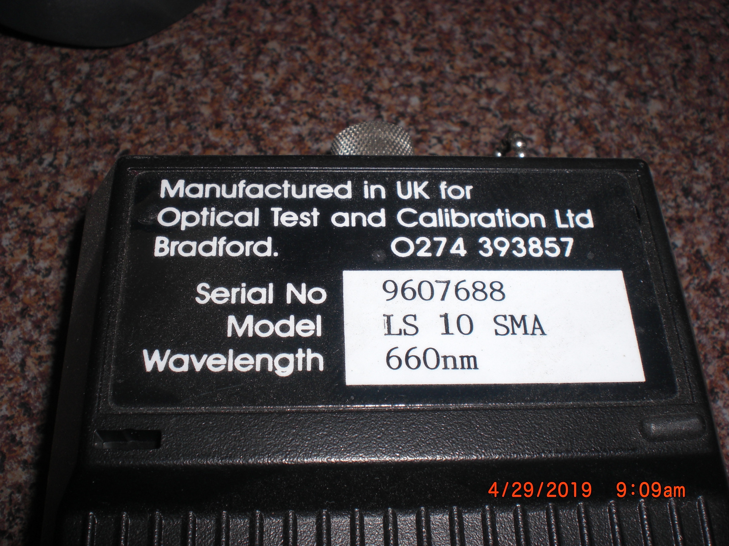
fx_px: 800
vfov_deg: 37.7
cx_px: 364
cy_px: 273
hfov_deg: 49.0
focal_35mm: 38
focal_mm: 6.3
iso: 64
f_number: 5.6
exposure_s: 1/60
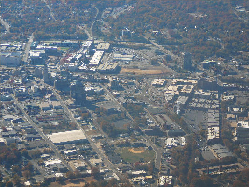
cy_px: 94
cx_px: 124
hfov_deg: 17.6
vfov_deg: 13.2
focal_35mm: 112
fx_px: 806
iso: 80
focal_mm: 16.6
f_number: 3.9
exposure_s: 1/500
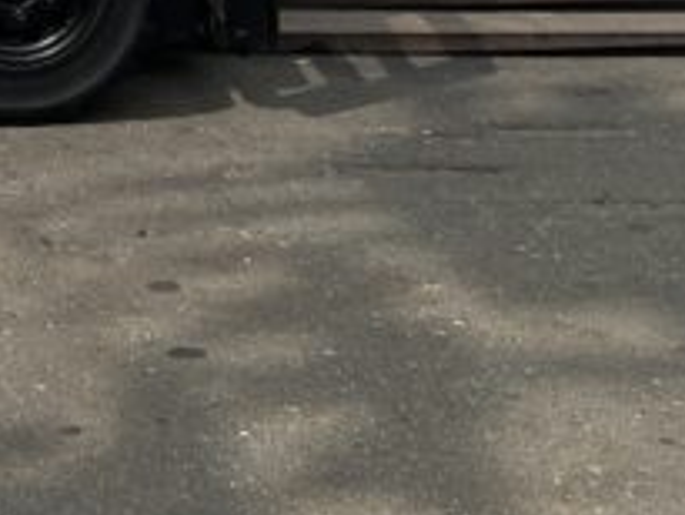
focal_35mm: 130
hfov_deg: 14.6
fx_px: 2574
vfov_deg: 10.2
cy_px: -625
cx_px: -170
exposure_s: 1/5319
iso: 50
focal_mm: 5.7
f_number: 1.5
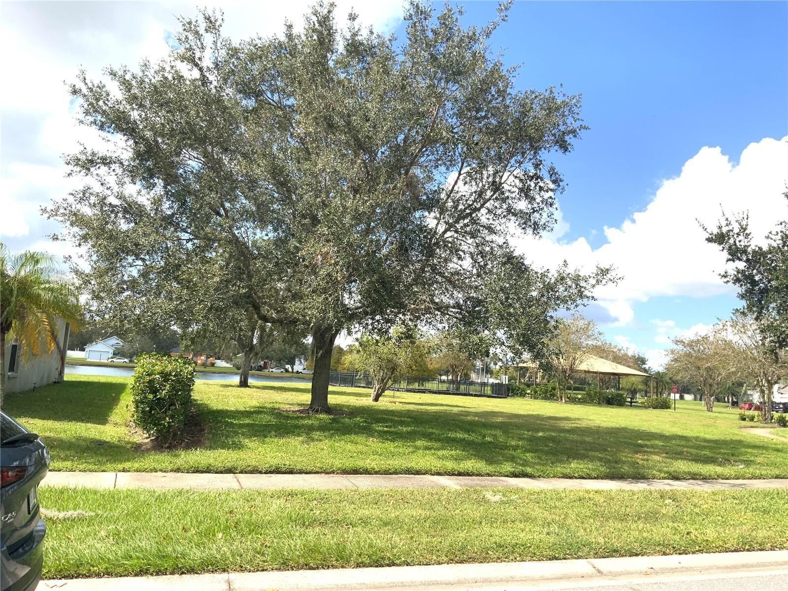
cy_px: 296
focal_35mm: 29
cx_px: 394
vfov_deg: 48.2
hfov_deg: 61.7
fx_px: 660
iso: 16
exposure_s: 1/1848
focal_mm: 3
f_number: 1.8
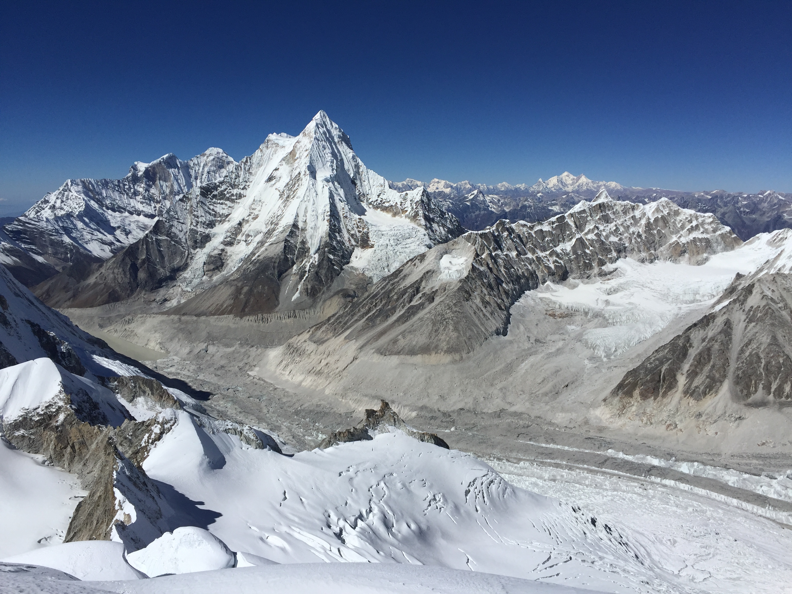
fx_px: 664
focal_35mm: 29
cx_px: 396
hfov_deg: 61.7
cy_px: 297
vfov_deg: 48.2
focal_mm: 4.15
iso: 32
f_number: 2.2
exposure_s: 1/7937
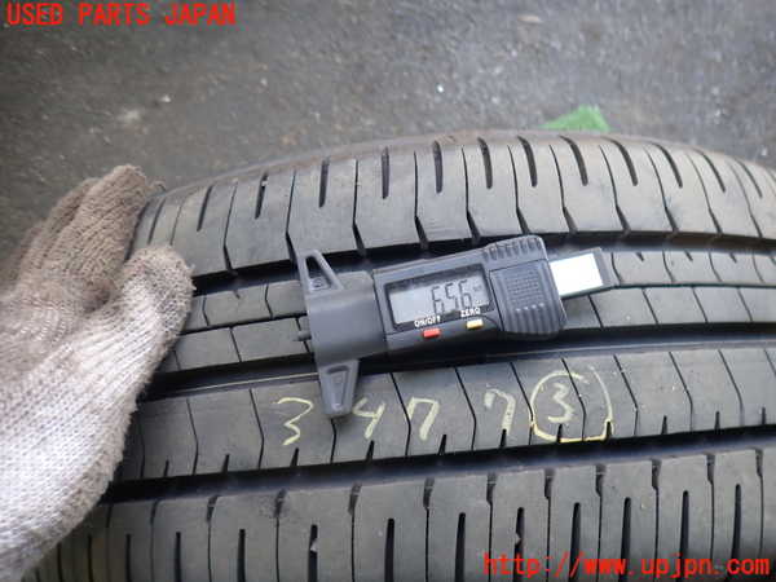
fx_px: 560
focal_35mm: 25
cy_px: 291
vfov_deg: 54.9
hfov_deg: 69.4
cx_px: 388
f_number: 2
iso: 200
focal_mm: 4.5
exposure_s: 1/40
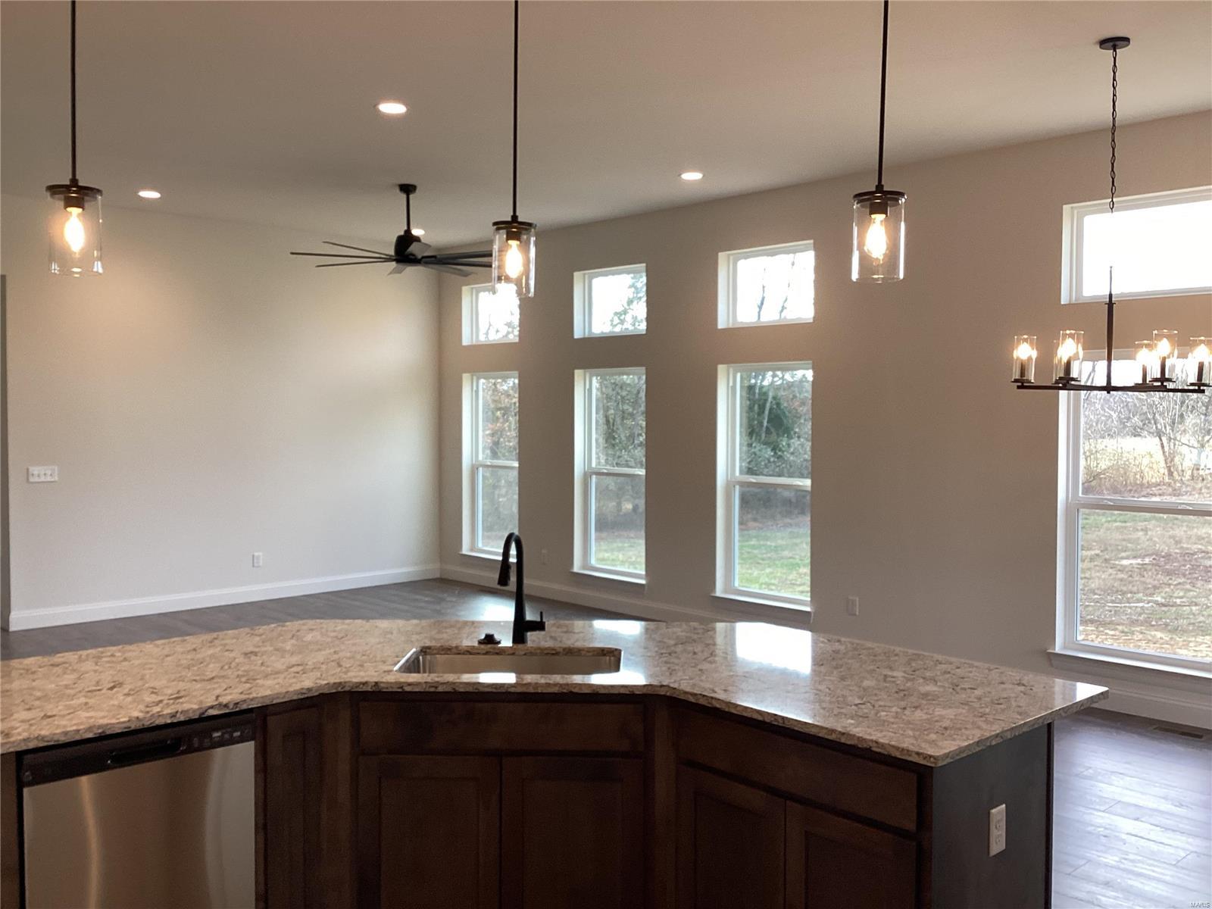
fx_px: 1085
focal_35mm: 31
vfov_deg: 45.4
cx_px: 606
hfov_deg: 58.4
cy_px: 454
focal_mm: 3.3
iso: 80
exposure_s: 1/120
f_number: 2.4
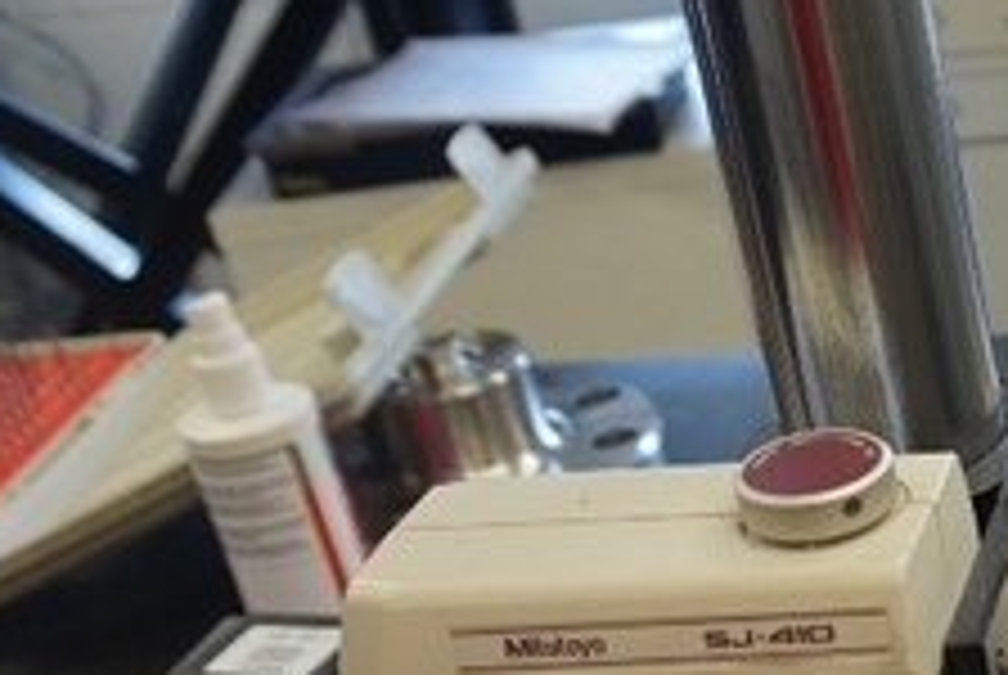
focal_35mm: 77
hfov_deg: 22.2
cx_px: 1462
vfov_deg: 17.5
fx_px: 2159
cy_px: 594
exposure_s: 1/60
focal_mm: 16
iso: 320
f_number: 4
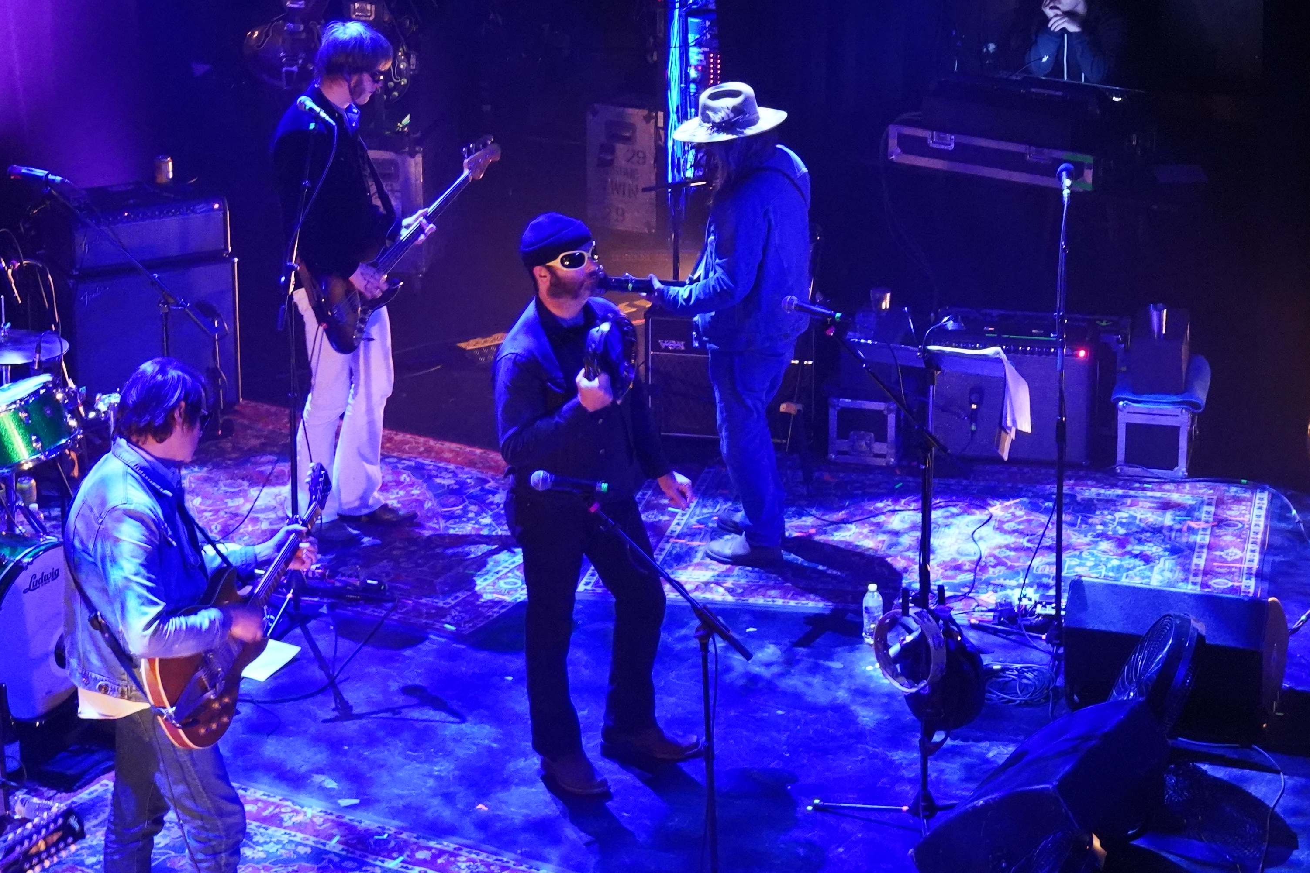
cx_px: 1120
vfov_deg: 15.8
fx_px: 3129
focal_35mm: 86
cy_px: 244
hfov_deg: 23.2
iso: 12800
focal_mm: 43
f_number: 4
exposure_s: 1/50
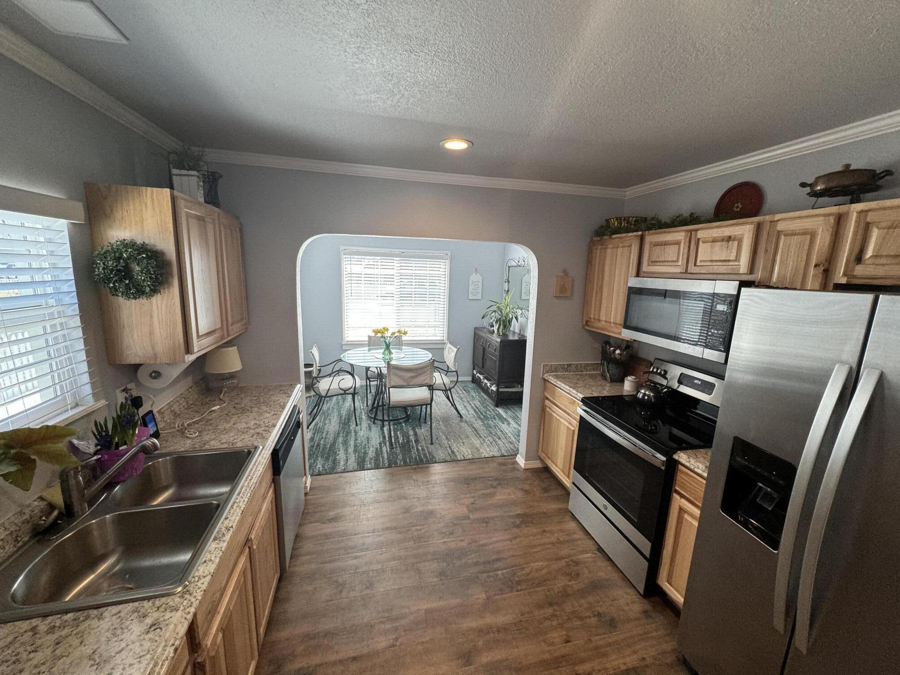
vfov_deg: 85.7
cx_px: 450
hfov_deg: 102.1
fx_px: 364
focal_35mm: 14
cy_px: 338
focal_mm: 2.22
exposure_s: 1/120
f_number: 2.2
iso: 125
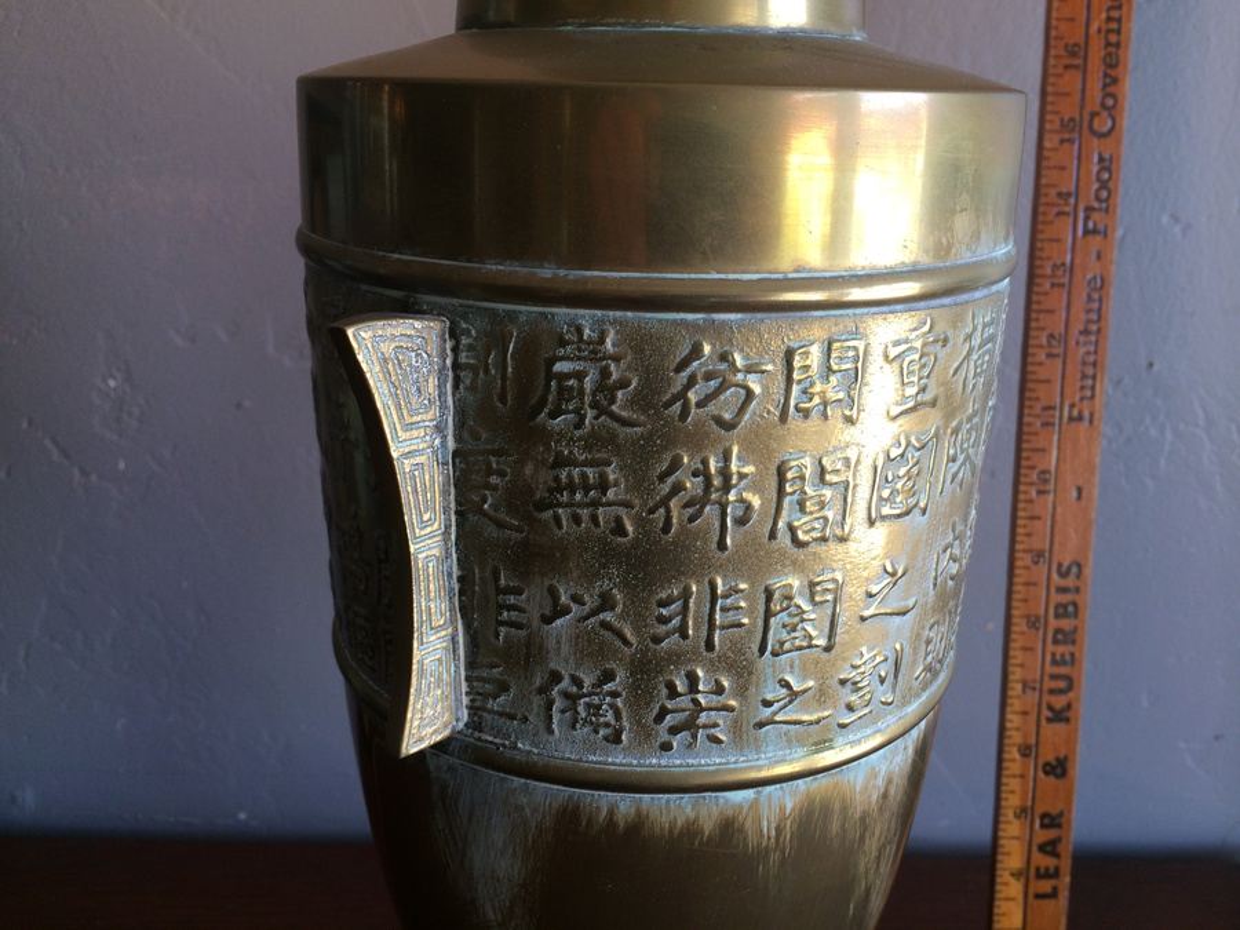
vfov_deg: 46.8
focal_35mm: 30
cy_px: 465
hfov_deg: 60.0
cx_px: 620
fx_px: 1075
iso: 50
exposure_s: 1/60
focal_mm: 4.12
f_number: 2.2
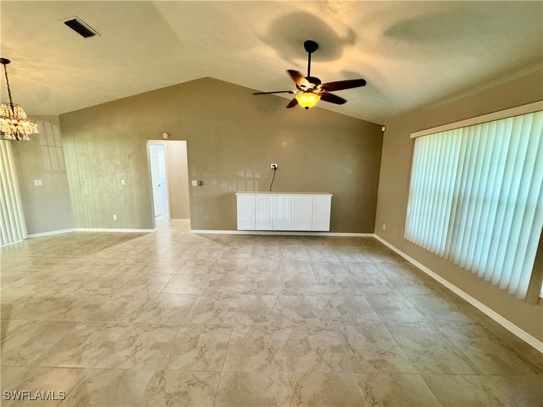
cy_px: 204
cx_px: 272
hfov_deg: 102.1
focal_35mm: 14
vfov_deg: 85.7
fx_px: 220
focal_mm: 2.22
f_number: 2.2
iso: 400
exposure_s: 1/60
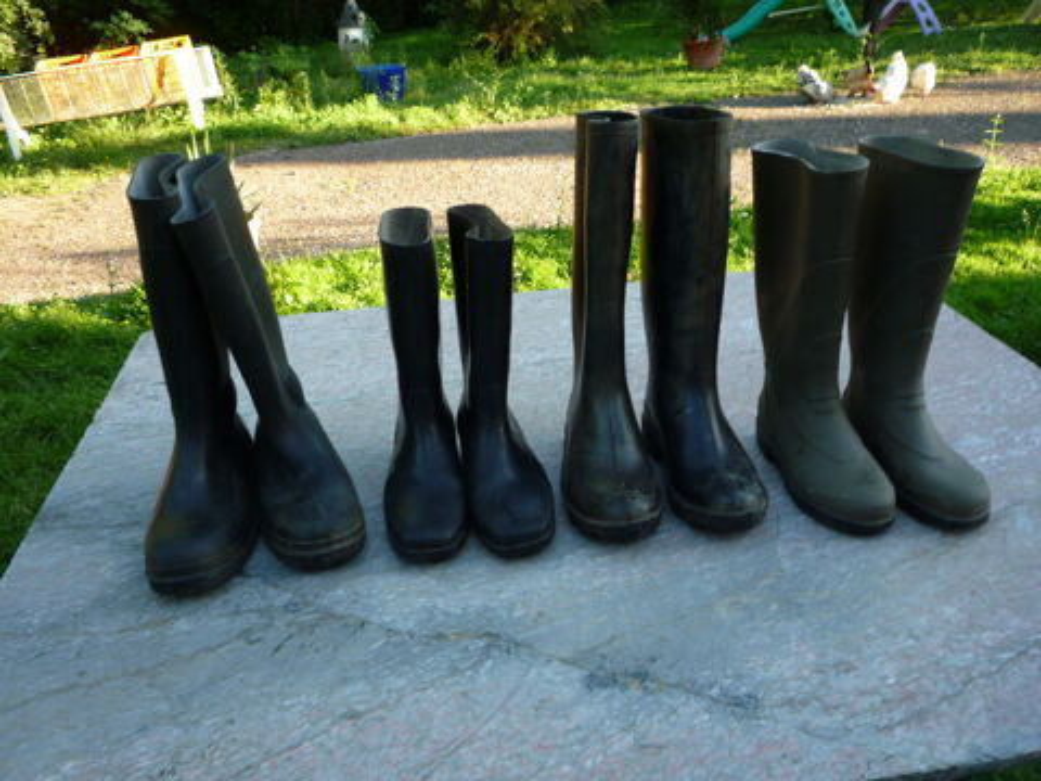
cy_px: 390
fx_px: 902
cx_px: 520
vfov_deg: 46.8
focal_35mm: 30
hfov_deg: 60.0
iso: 100
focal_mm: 5.2
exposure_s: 1/80
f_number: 3.3
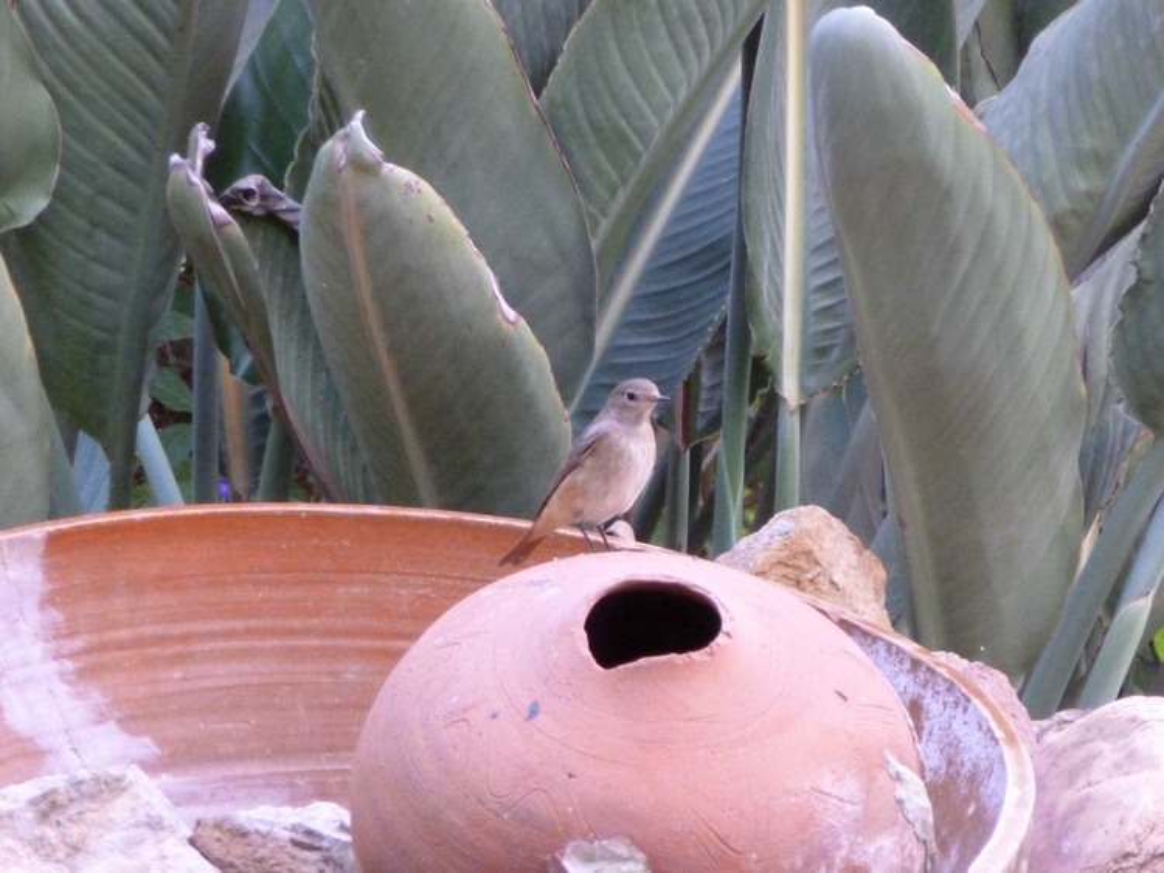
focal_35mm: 480
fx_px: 16135
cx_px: 582
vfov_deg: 3.1
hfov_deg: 4.1
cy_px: 436
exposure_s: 1/40
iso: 800
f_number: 5.9
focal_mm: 68.8
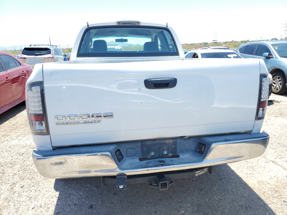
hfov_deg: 67.3
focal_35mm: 26
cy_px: 108
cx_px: 144
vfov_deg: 53.1
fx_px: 216
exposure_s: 1/1111
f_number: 1.5
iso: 50
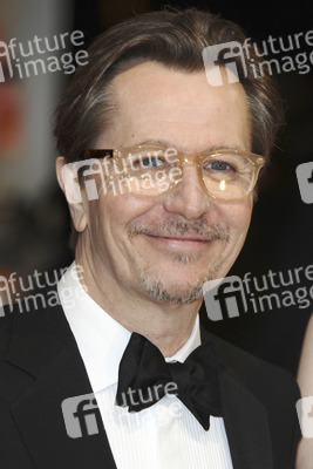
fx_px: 3616
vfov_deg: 7.4
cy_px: 234
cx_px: 156
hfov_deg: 5.0
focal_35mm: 278
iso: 320
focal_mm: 185
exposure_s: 1/200
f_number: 4.5
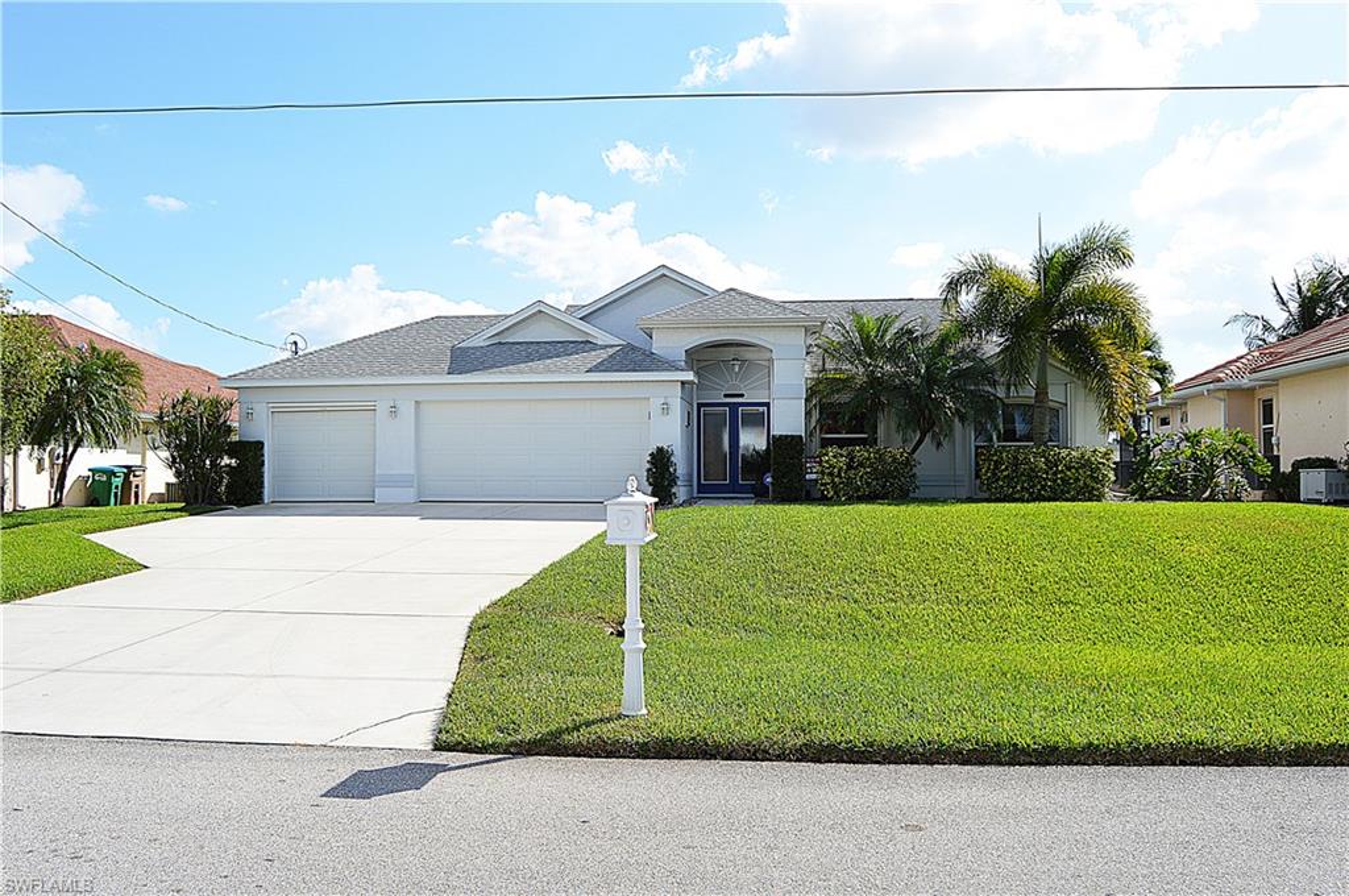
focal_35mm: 27
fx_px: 1010
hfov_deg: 67.4
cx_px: 674
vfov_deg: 47.8
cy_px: 448
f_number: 8
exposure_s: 1/250
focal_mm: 18
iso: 100
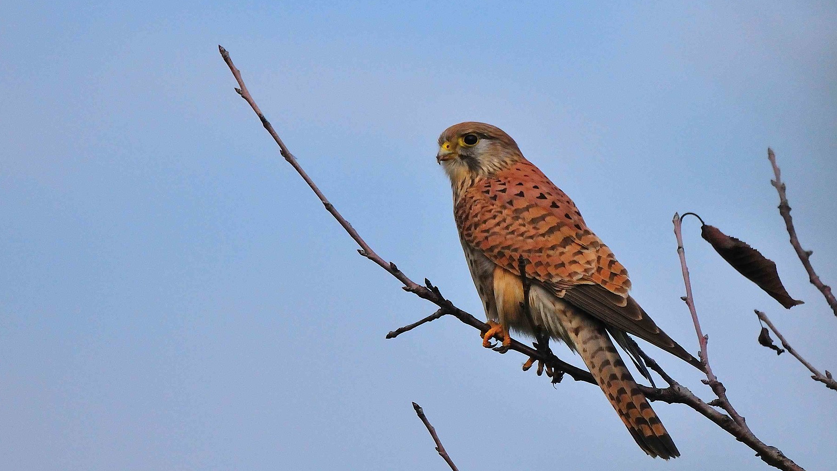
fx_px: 25523
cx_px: 480
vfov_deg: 1.1
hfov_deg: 1.9
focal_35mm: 1150
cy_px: 159
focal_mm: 550
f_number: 6.3
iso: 800
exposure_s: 1/3200
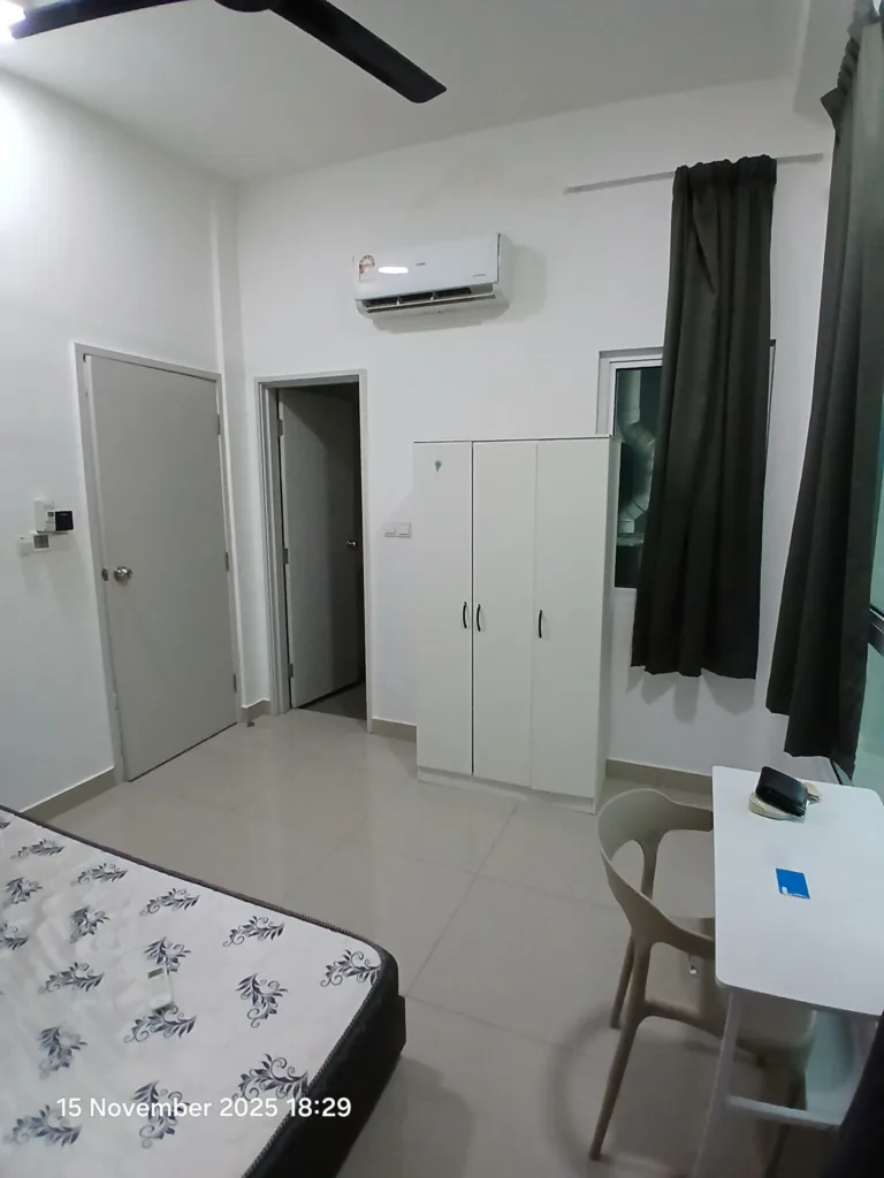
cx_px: 442
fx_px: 579
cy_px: 589
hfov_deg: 74.7
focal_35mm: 17
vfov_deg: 91.0
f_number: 2.2
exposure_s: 1/33.3
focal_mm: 1.4
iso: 400
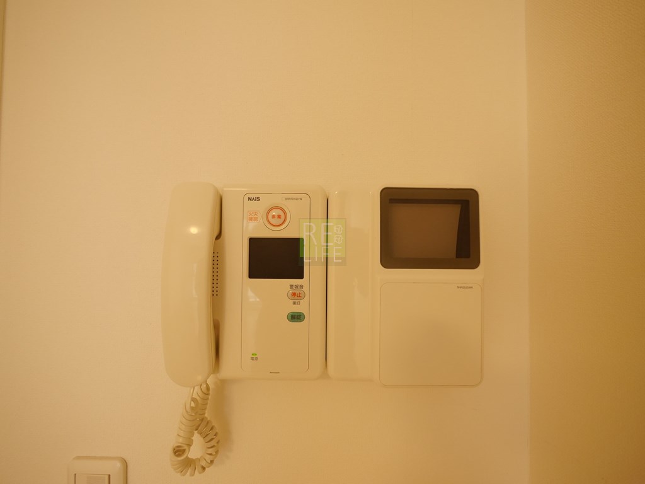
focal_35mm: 14
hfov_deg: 102.1
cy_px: 242
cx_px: 322
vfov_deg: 85.7
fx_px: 261
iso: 800
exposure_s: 1/60
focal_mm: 7
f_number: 4
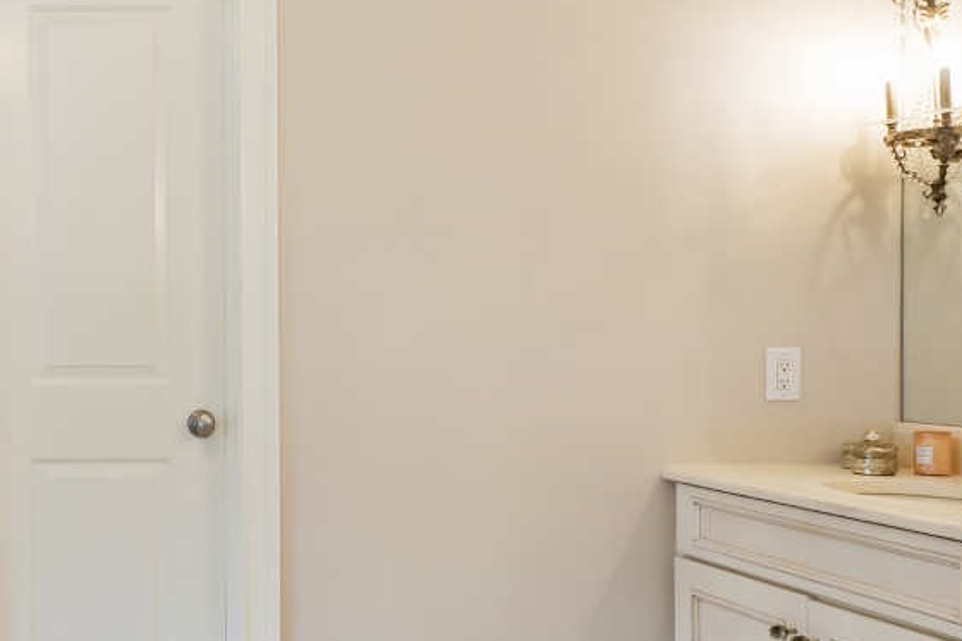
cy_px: 320
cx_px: -9
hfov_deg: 38.5
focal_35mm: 45
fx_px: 1202
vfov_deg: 29.8
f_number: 9
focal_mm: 14
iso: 400
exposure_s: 1/2
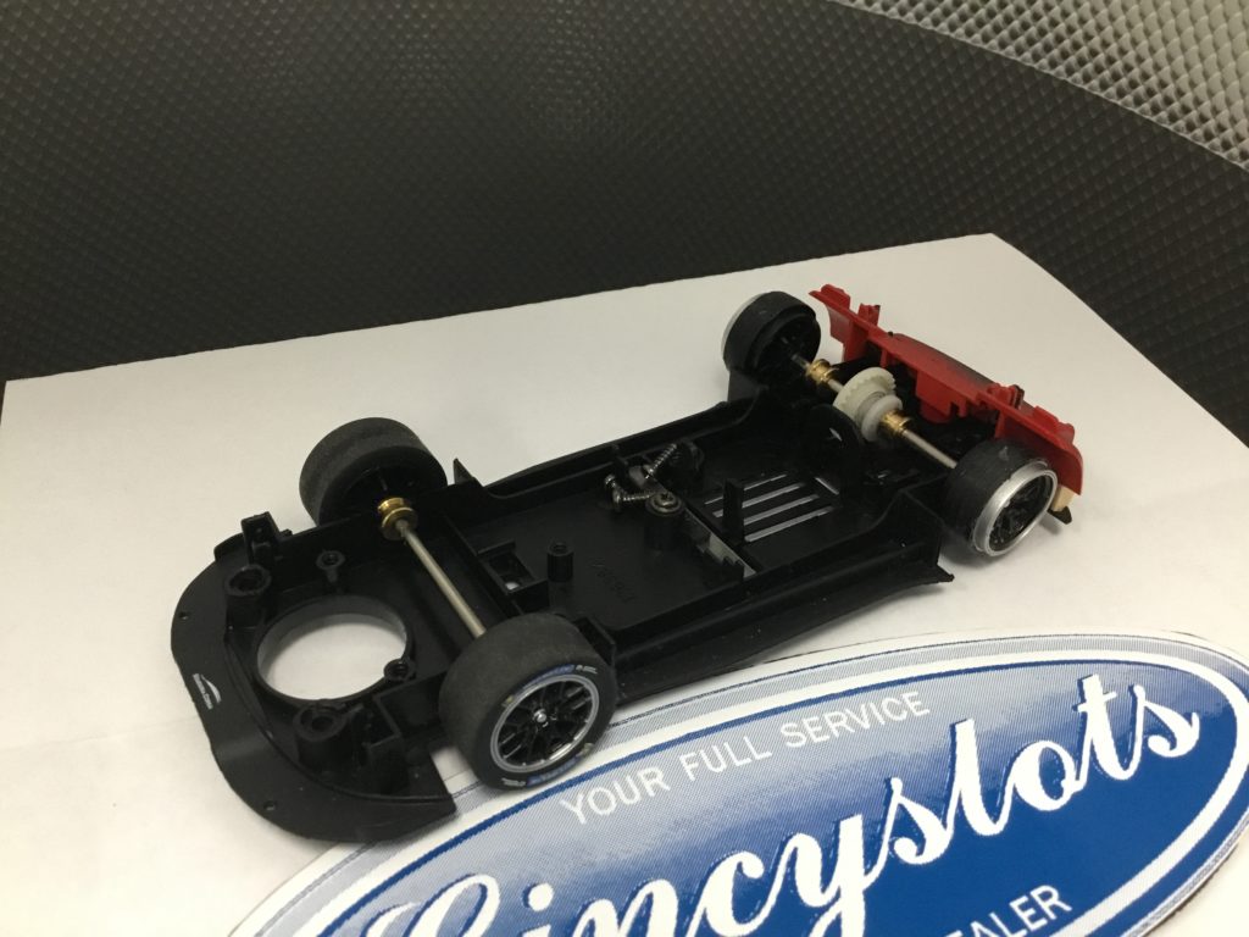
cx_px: 624
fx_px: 1119
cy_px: 468
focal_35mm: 31
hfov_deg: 58.4
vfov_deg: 45.4
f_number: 2.4
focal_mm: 3.3
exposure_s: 1/30
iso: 200
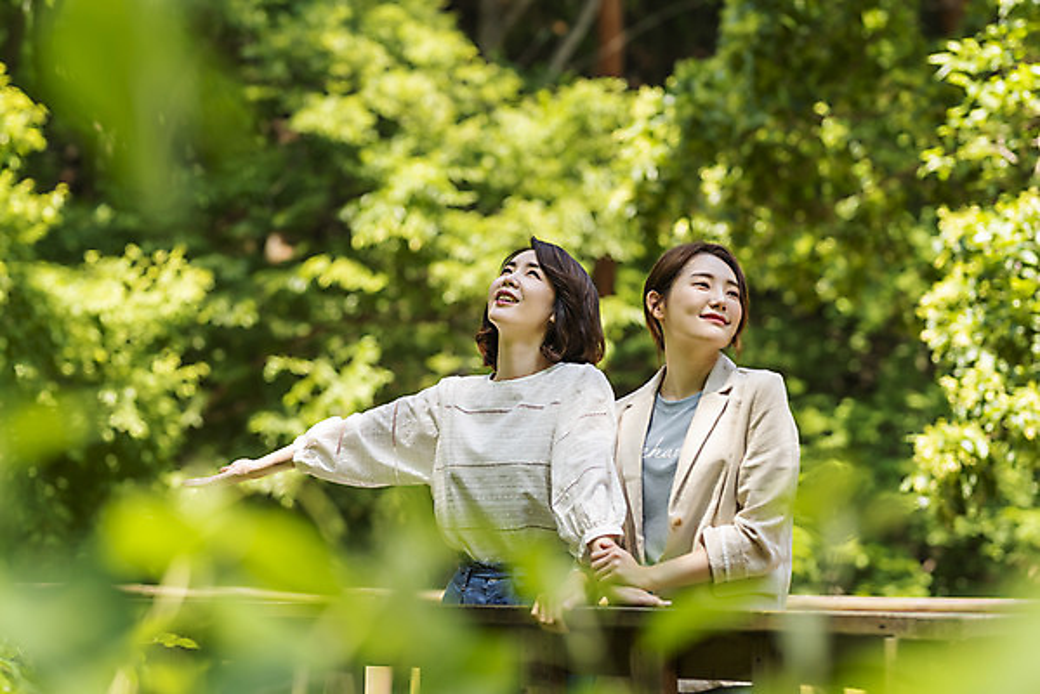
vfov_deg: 16.1
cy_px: 347
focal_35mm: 85
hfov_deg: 23.9
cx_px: 520
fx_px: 2457
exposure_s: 1/640
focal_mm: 85
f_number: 2.2
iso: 100
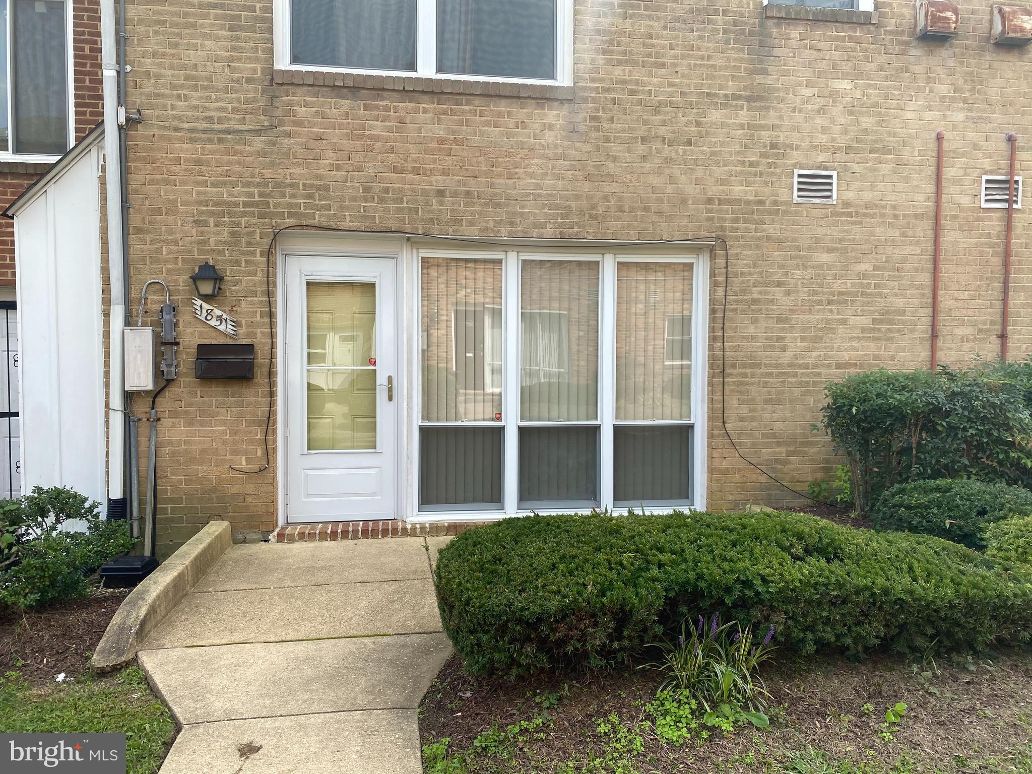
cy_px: 387
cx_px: 516
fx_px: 775
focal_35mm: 26
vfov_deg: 53.1
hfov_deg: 67.3
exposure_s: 1/998
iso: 32
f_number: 1.8
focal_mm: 4.25
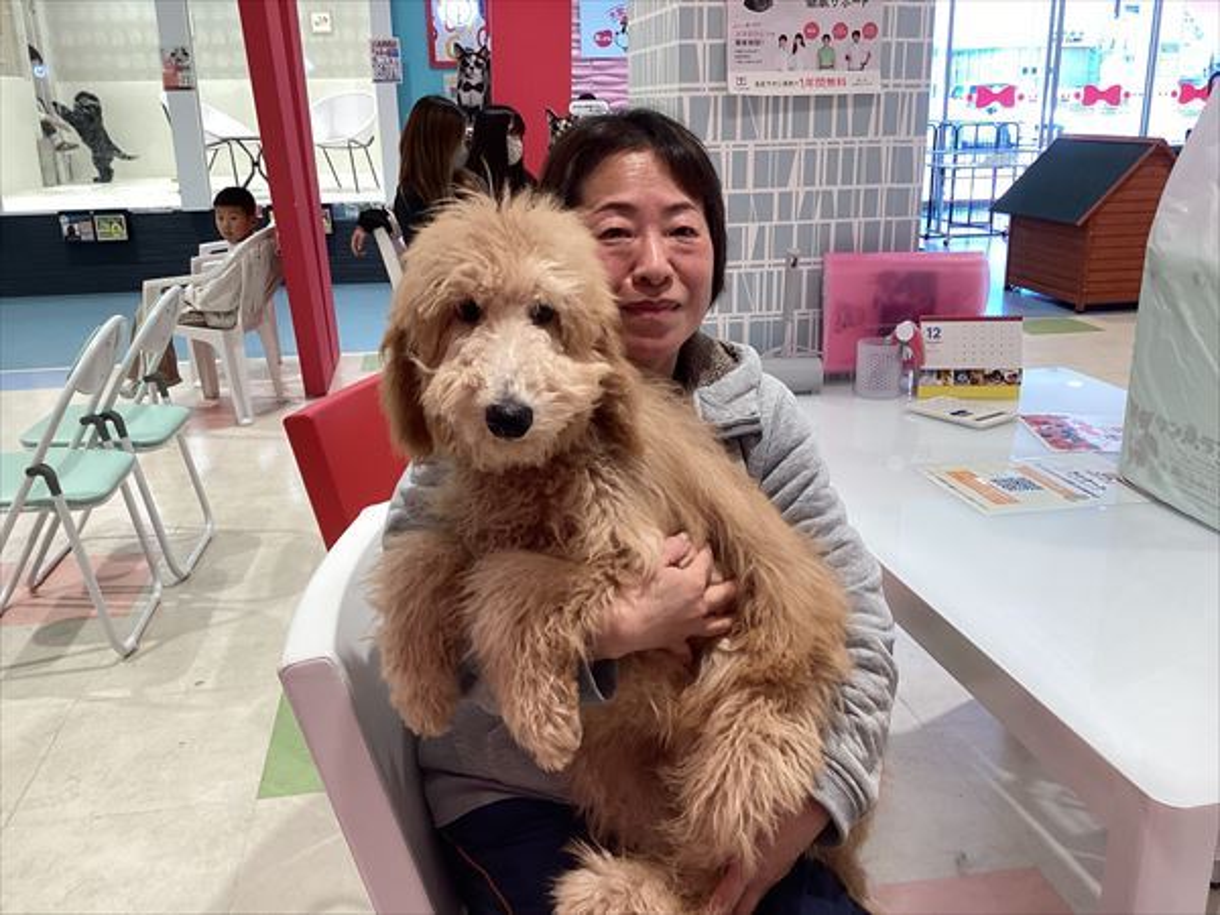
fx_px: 1093
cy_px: 458
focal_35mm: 31
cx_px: 610
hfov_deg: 58.4
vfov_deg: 45.4
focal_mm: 3.3
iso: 80
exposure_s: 1/100
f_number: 2.4
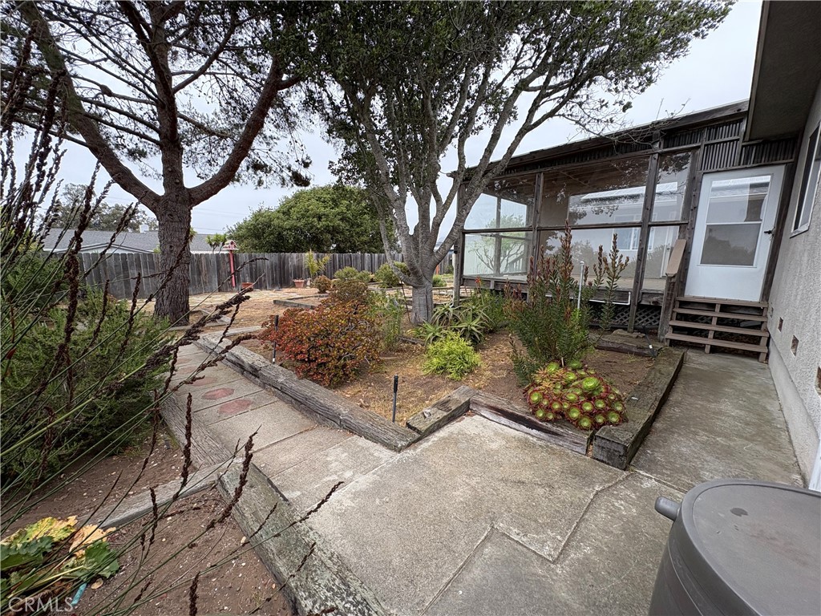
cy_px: 308
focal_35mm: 14
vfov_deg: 85.7
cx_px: 410
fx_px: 332
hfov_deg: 102.1
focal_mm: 2.22
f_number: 2.2
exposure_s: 1/495
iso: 64
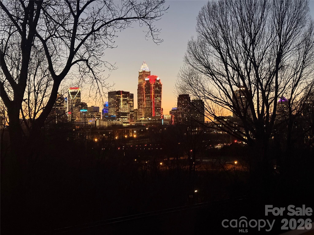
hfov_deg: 39.7
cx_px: 157
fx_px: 435
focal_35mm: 48
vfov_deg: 30.3
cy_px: 118
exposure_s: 1/29
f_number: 1.78
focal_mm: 6.76
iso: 800
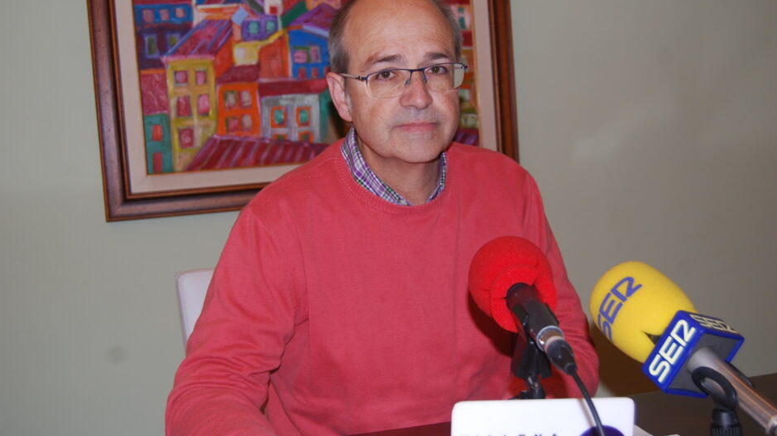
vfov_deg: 24.9
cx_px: 384
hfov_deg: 42.9
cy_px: 200
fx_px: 989
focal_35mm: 48
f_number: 4.2
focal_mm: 30
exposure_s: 1/60
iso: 200
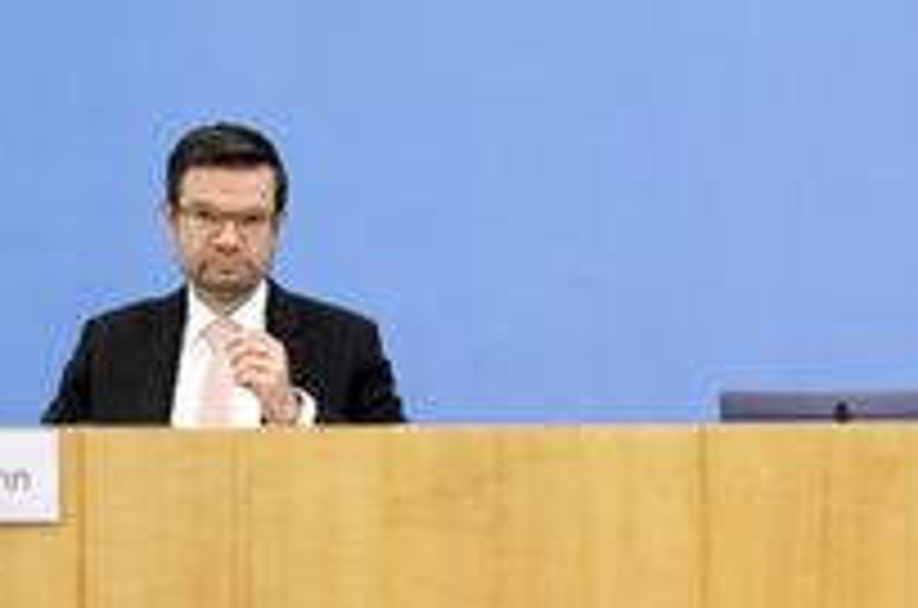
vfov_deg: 21.8
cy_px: 279
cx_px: 839
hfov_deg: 30.9
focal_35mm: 62
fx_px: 1577
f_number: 6.3
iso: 4000
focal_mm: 28
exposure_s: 1/500
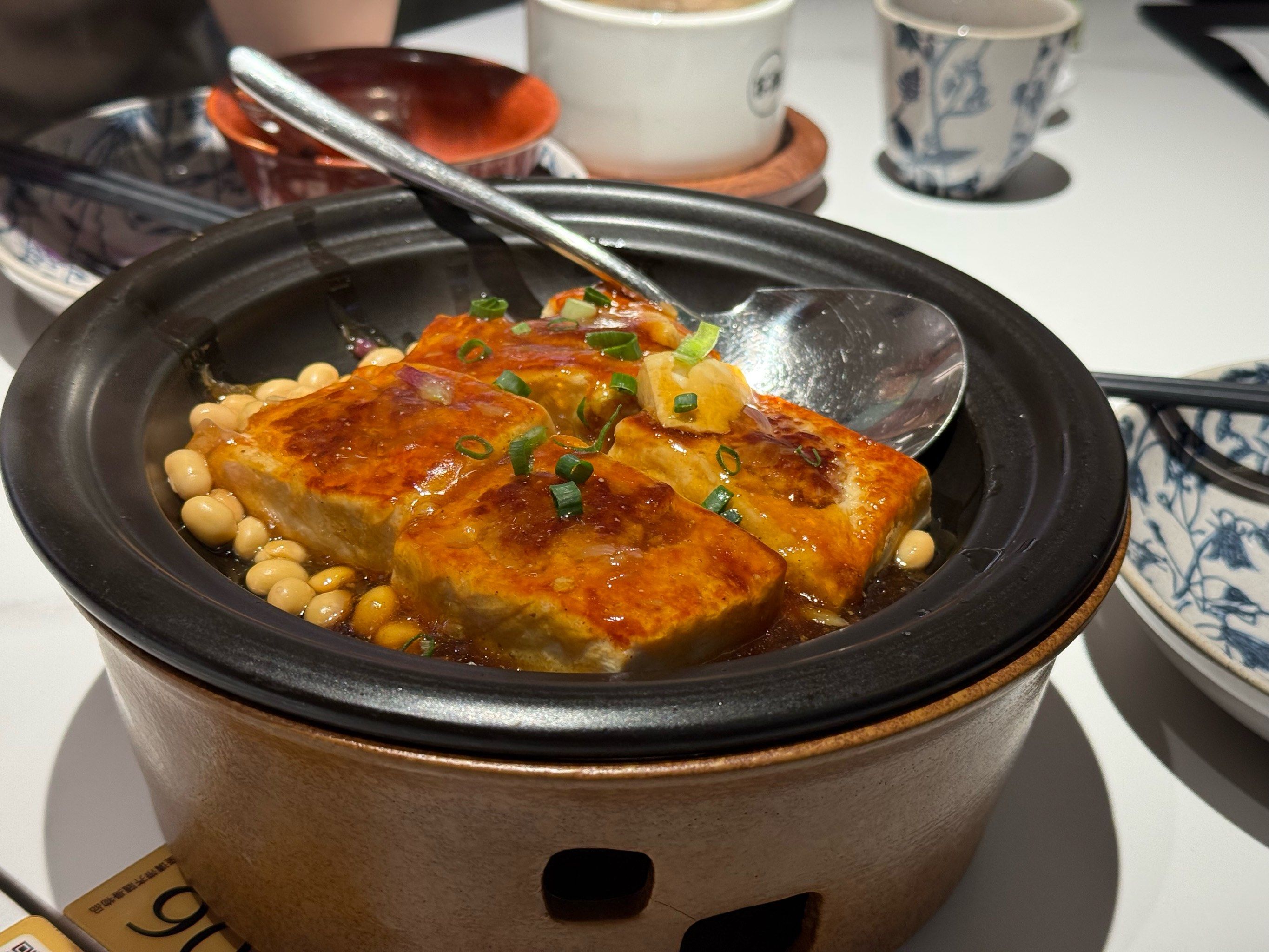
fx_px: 1760
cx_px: 634
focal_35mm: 48
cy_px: 476
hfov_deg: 39.7
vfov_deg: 30.3
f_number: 1.78
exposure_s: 1/103
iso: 125
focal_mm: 6.76
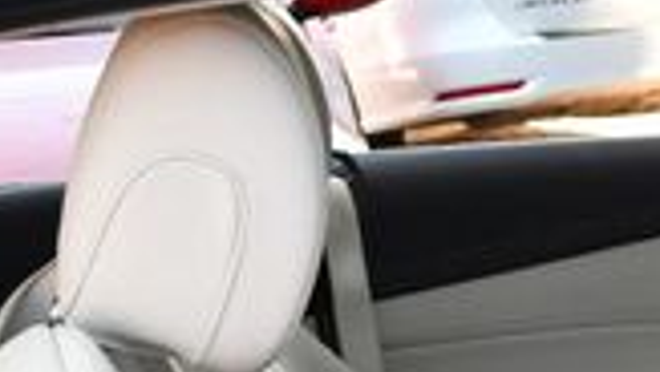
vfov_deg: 7.9
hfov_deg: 13.5
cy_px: 724
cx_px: 1065
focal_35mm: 148
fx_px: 2592
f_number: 4.5
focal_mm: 18
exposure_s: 1/250
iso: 400
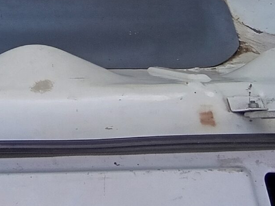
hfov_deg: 27.5
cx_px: -9
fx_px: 524
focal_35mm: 66
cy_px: -110
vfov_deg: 19.2
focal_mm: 1.65
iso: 50
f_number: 2.2
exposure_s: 1/346
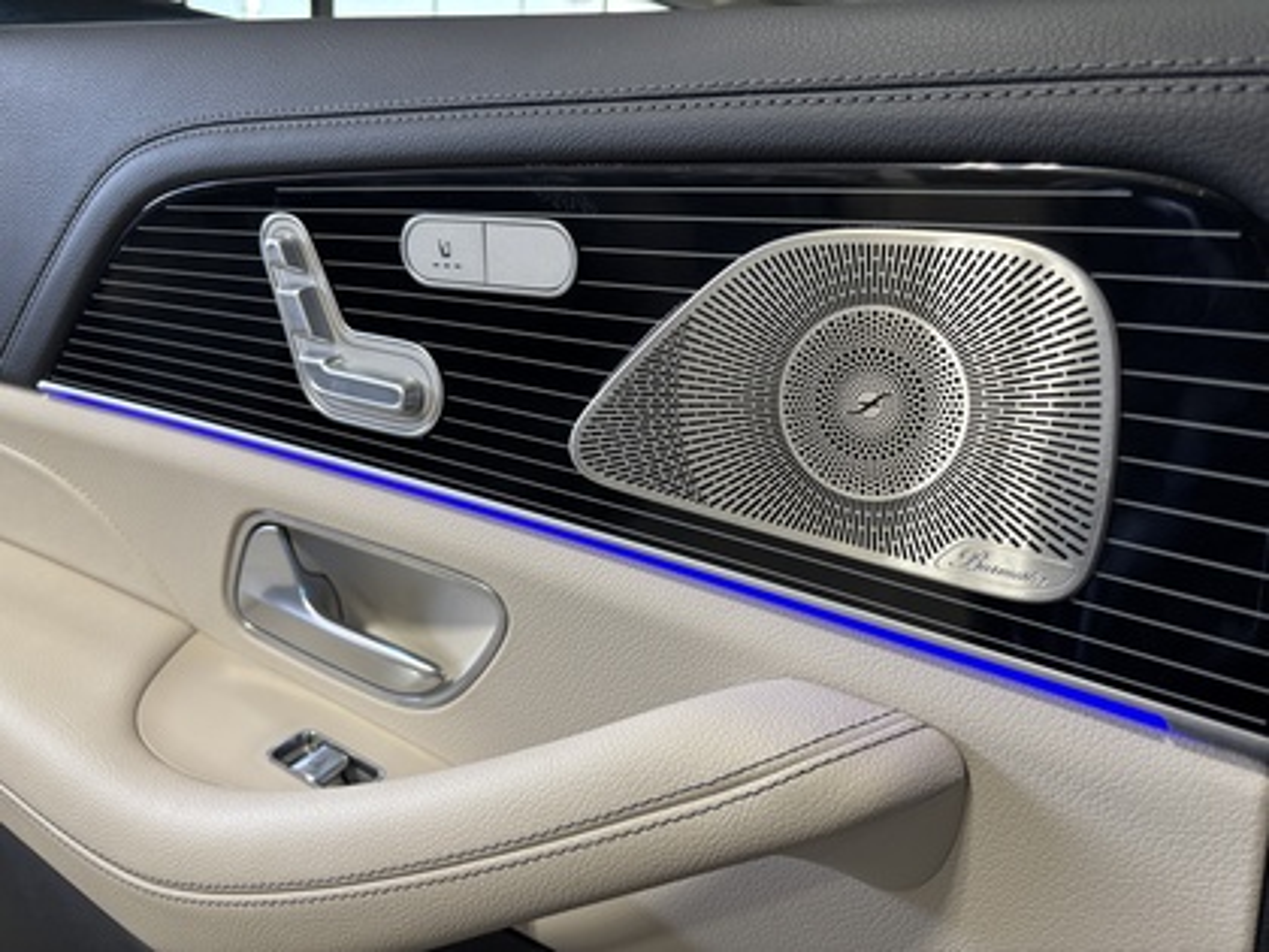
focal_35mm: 26
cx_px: 634
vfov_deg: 53.1
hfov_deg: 67.3
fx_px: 953
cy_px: 476
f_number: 1.6
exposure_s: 1/61
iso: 125
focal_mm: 5.96
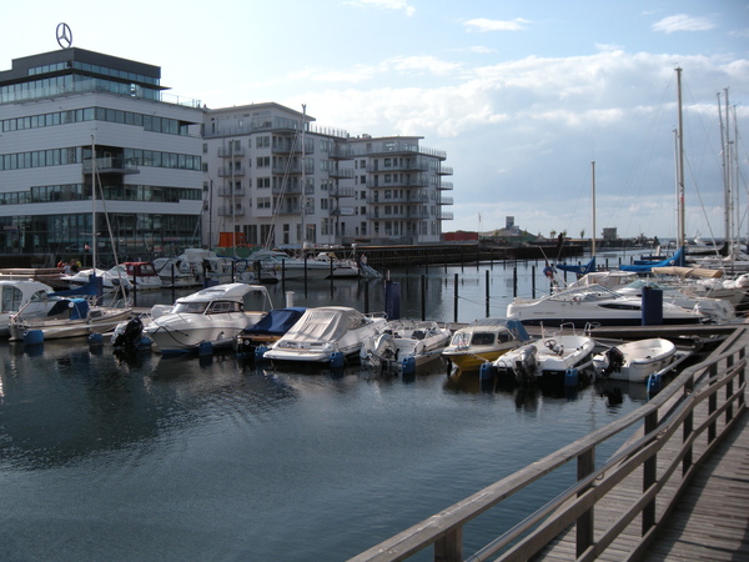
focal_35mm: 40
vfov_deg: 36.0
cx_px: 374
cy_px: 281
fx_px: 865
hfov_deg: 46.8
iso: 64
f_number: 3.9
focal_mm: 6.6
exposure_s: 1/678
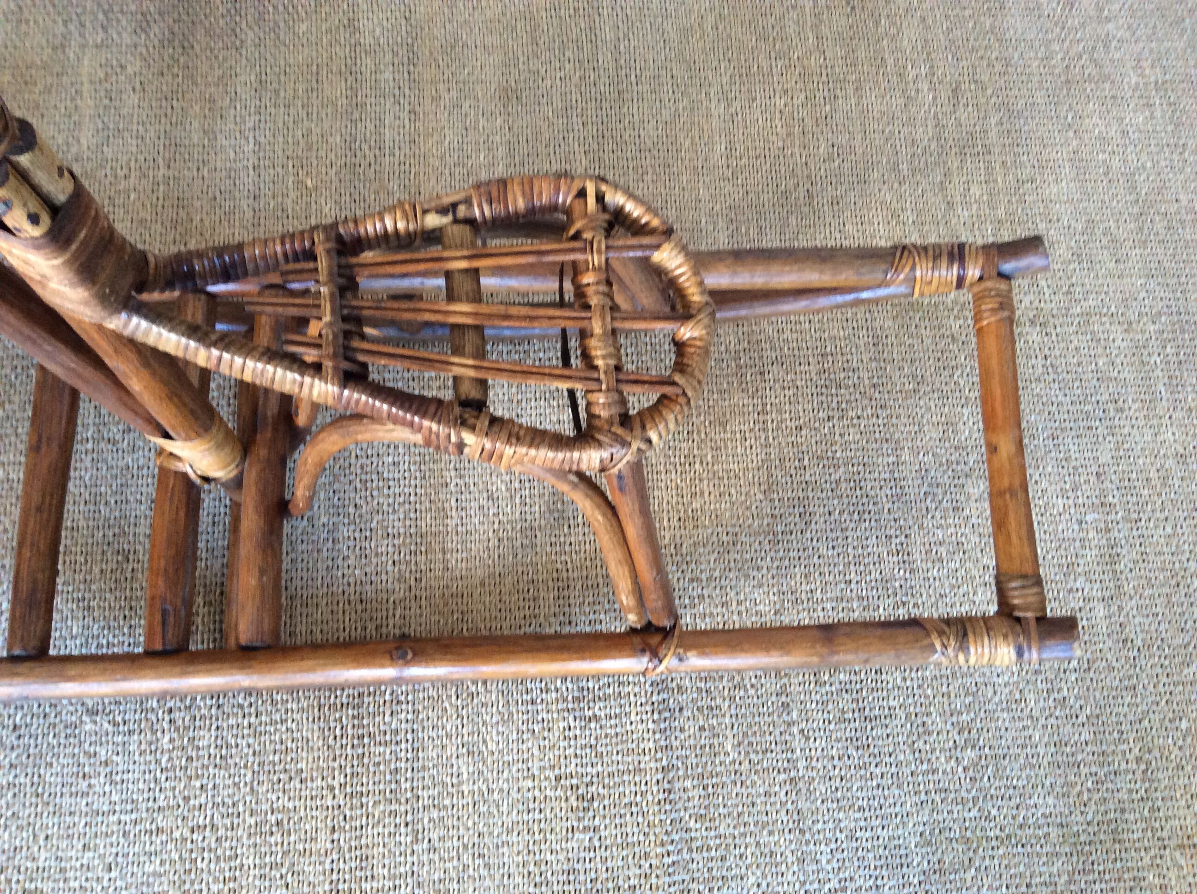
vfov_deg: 44.1
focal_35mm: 32
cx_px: 598
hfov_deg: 56.9
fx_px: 1105
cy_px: 447
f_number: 2.4
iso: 160
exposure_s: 1/25
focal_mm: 3.3
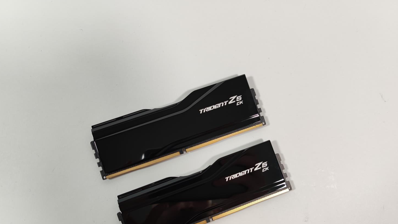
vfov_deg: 40.9
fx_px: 296
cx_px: 197
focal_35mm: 28
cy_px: 151
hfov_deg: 67.9
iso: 80
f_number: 1.85
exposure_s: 1/100
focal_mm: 6.78
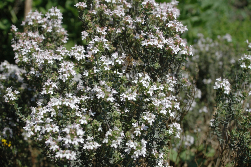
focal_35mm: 75
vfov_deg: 18.1
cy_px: 84
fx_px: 522
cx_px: 126
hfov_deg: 27.0
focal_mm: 50
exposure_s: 1/500
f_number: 11
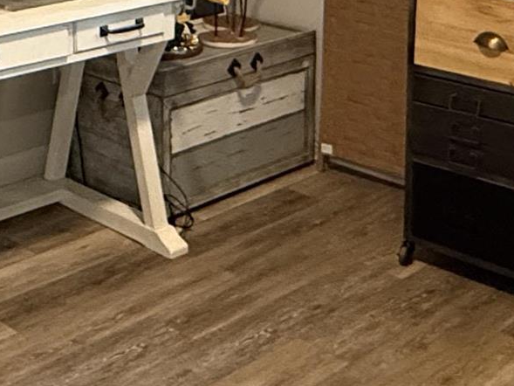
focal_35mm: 73
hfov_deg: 25.8
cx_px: 51
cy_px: -101
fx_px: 1084
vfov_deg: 18.9
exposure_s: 1/60
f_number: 2.2
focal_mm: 2.22
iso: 800
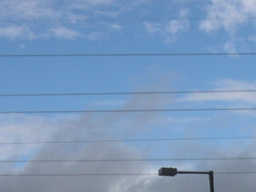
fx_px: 902
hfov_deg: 16.1
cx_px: 197
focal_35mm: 122
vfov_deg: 11.9
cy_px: 227
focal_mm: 8
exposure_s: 1/211
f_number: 7.6
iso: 100
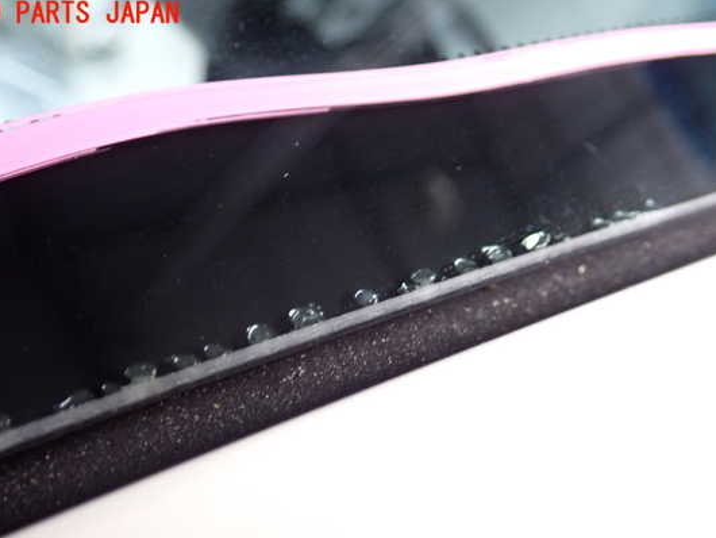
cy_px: 301
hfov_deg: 43.8
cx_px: 339
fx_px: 890
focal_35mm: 43
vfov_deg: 33.6
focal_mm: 6.83
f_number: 2.7
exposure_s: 1/40
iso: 320
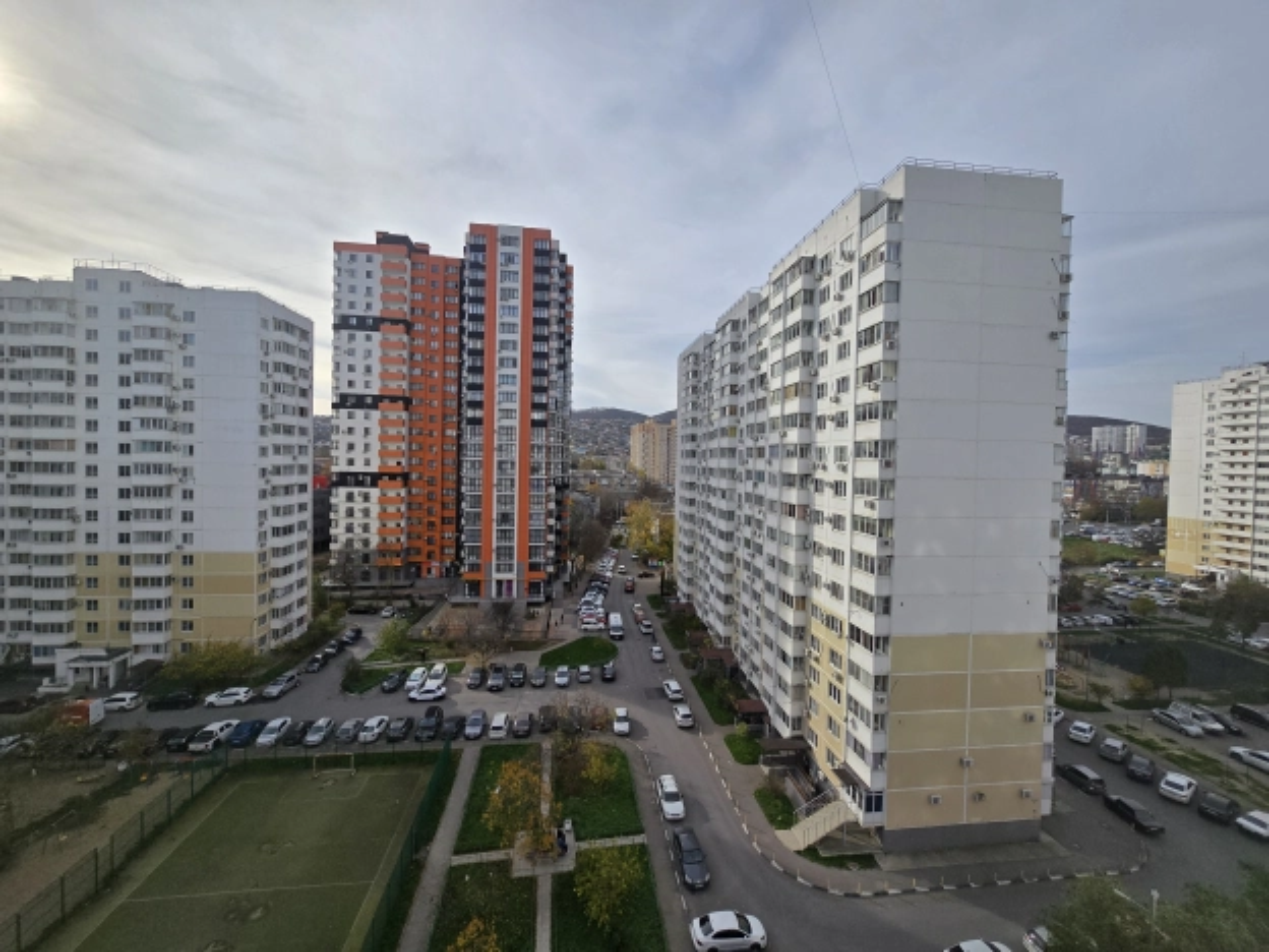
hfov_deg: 106.2
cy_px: 476
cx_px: 634
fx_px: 477
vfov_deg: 89.9
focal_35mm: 13
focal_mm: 2.2
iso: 50
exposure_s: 1/3540
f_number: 2.2
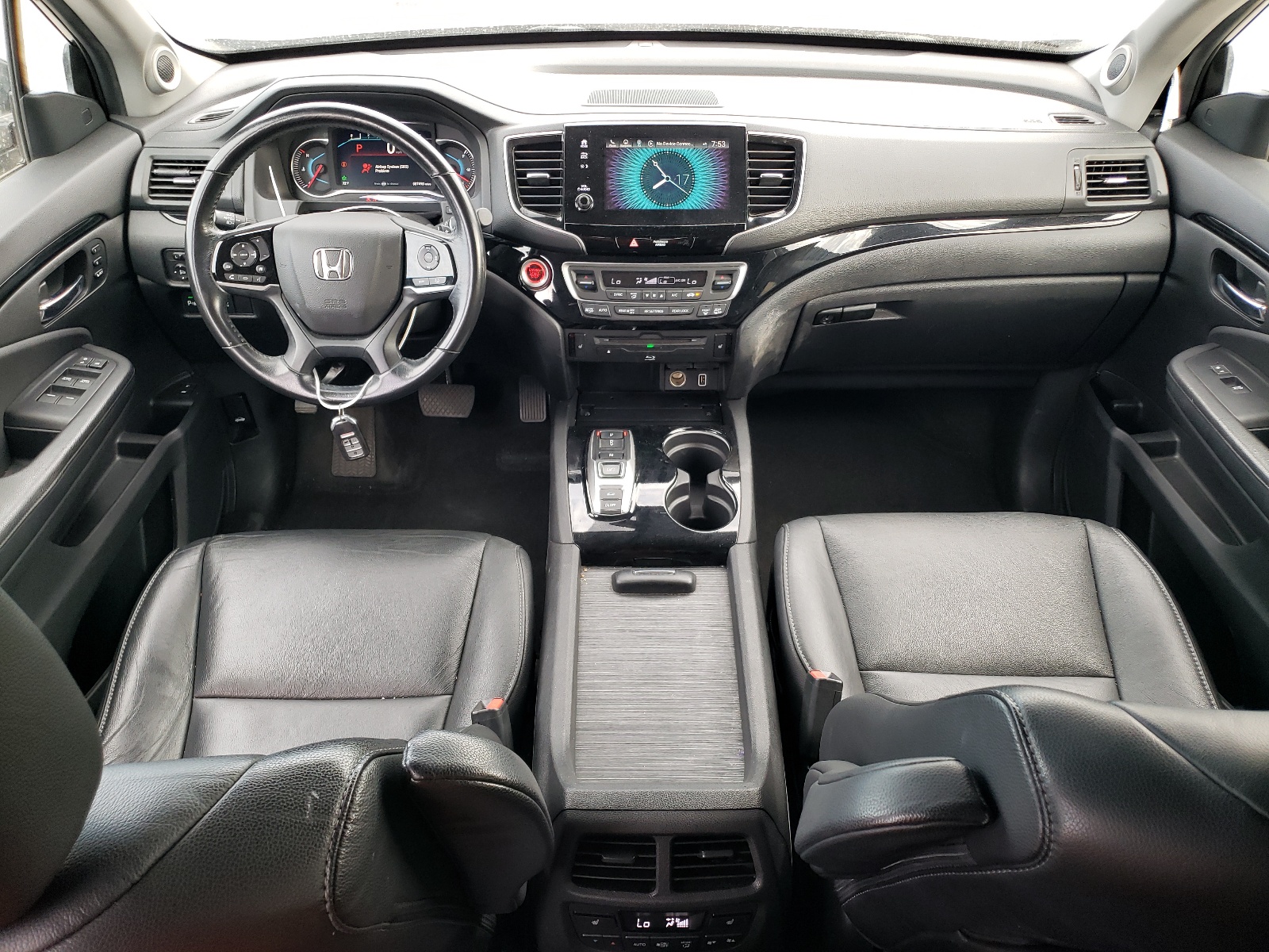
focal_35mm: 26
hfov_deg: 67.3
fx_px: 953
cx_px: 634
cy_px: 476
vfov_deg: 53.1
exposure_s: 1/60.2
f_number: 1.5
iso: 70
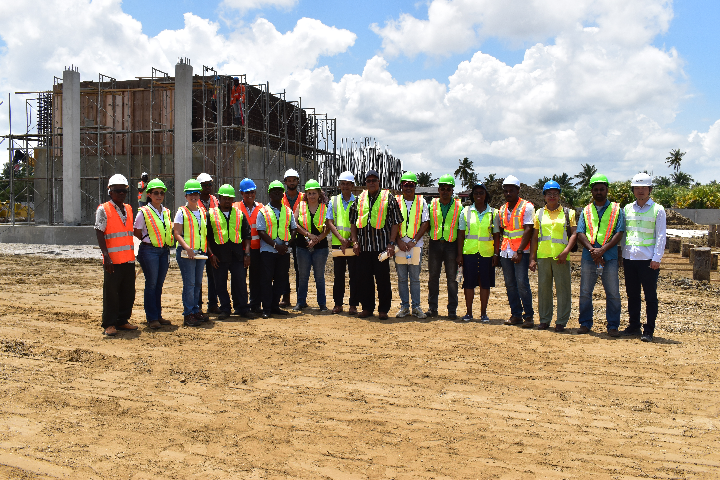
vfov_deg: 43.6
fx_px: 600
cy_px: 240
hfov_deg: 61.9
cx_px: 360
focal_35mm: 30
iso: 360
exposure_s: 1/500
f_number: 11
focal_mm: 20
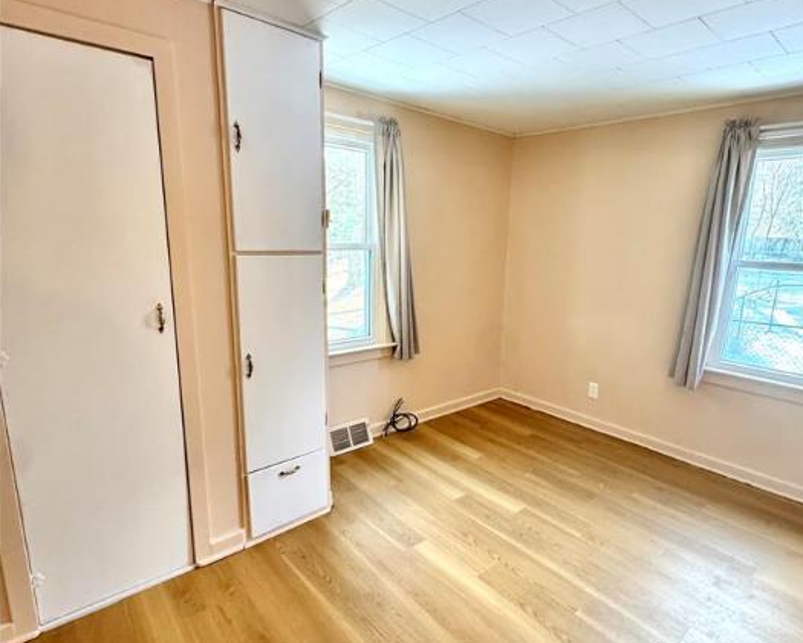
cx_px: 439
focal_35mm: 20
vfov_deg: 68.1
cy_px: 334
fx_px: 475
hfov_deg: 80.2
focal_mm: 2.22
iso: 320
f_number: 2.2
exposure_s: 1/120
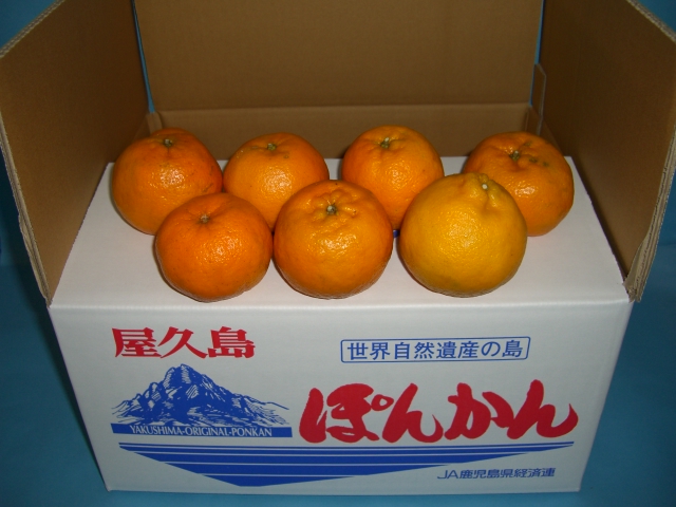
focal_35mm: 38
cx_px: 338
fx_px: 742
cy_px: 254
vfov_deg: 37.7
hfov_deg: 49.0
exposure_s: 1/60
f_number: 2.8
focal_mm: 7.9
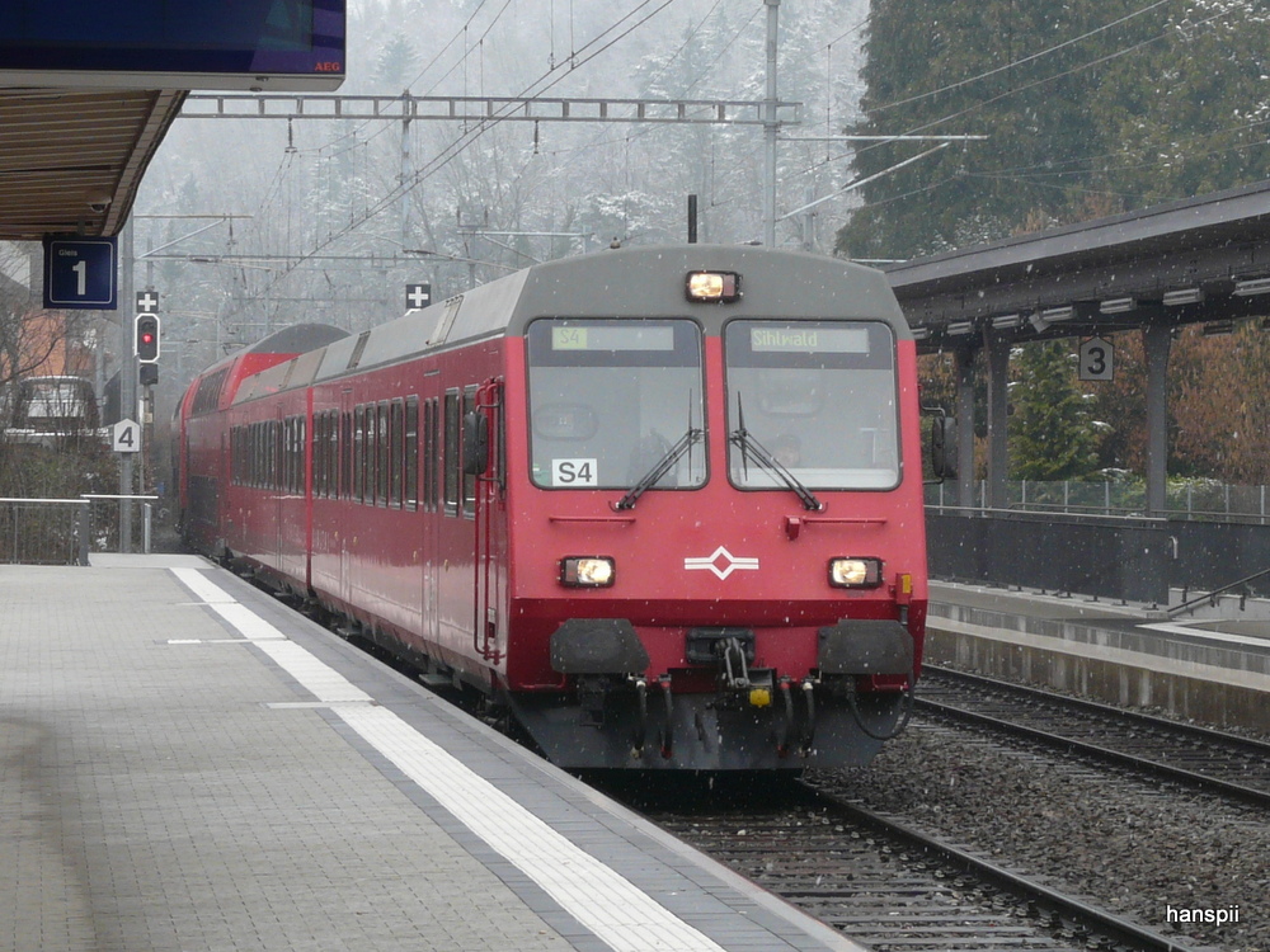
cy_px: 476
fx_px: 2825
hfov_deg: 25.3
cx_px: 635
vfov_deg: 19.1
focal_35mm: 77
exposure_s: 1/200
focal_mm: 12.6
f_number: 5.6
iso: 100
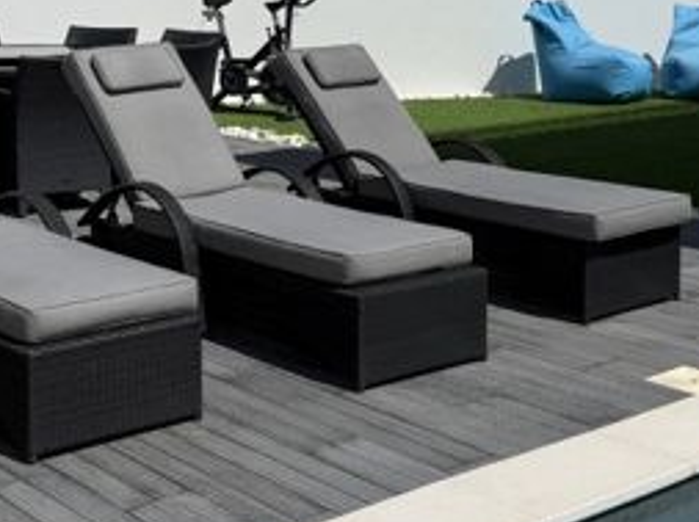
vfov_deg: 21.6
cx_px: 211
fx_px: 1351
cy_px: 94
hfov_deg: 28.7
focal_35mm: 67
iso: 80
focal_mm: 6.76
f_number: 1.78
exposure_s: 1/11905
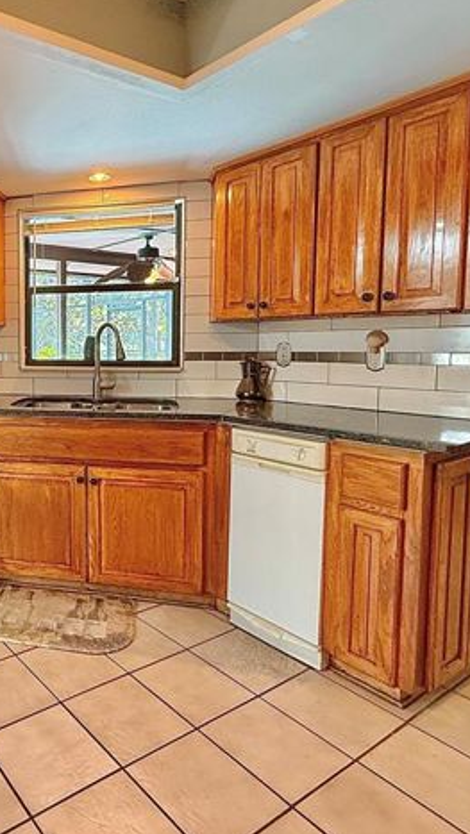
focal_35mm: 23
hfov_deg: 42.9
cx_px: 4
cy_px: 375
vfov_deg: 78.4
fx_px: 509
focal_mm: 2.22
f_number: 2.2
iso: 400
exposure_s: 1/60
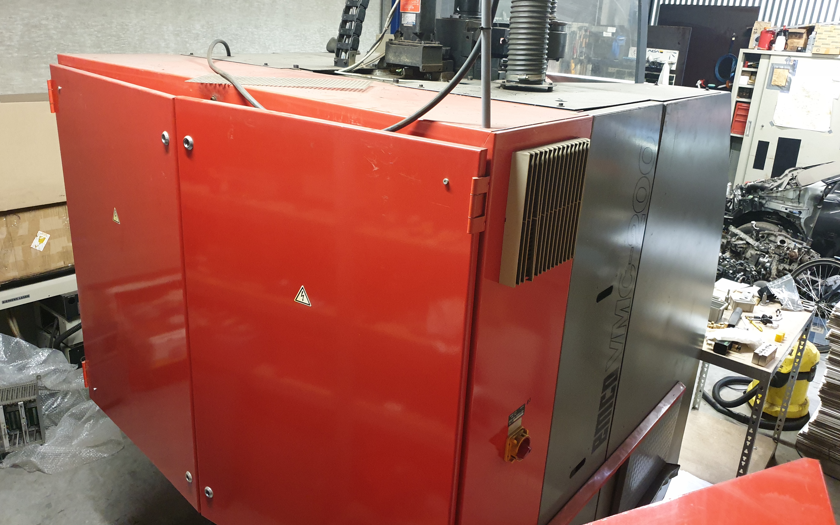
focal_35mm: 28
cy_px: 247
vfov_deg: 44.5
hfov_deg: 66.5
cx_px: 422
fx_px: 641
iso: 250
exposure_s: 1/25
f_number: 1.5
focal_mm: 4.3
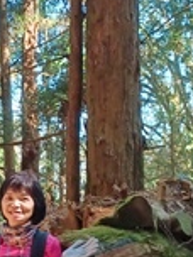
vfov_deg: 19.8
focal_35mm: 99
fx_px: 736
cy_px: 157
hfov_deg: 14.7
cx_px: -2
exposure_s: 1/60
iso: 200
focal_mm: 4.6
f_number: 1.8
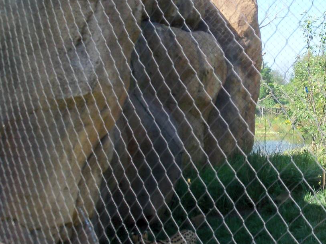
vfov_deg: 21.3
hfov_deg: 27.5
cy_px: 141
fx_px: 650
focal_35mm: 69
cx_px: 269
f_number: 3
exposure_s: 1/320
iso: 80
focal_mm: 6.3
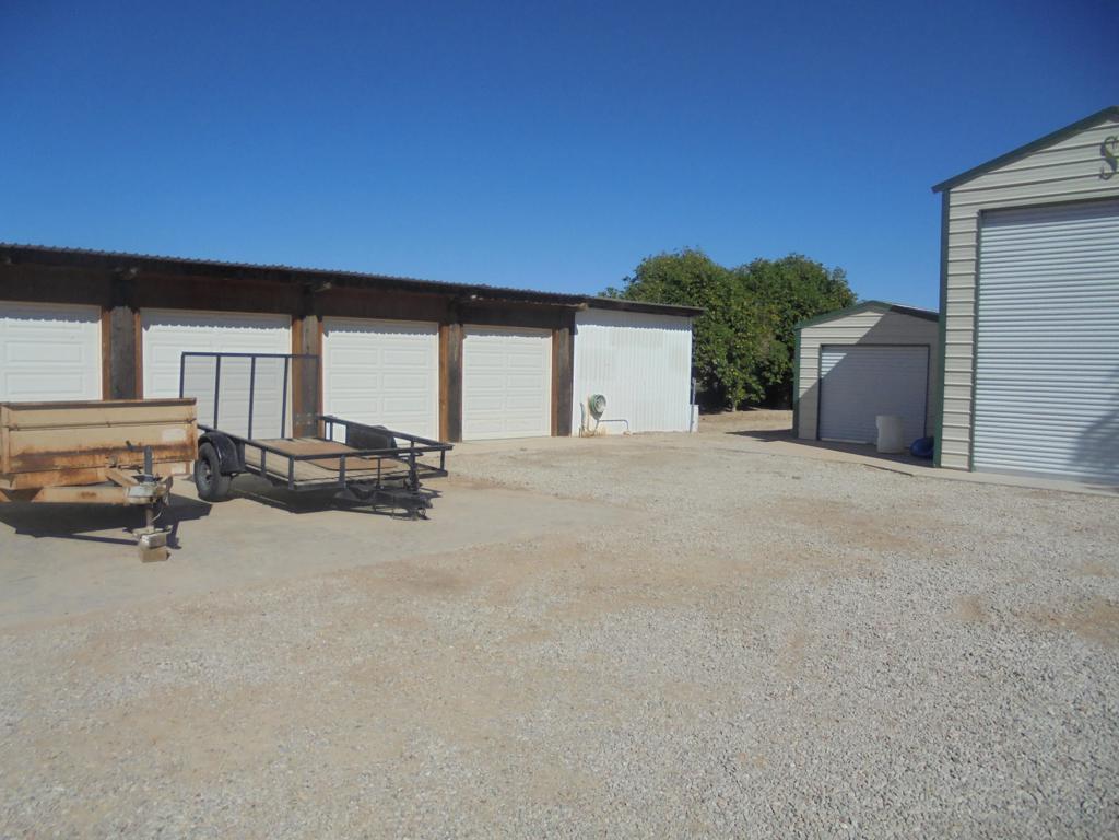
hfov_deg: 67.3
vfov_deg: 53.1
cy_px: 420
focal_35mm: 26
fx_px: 840
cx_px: 560
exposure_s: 1/200
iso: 100
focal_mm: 4.6
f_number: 11.5
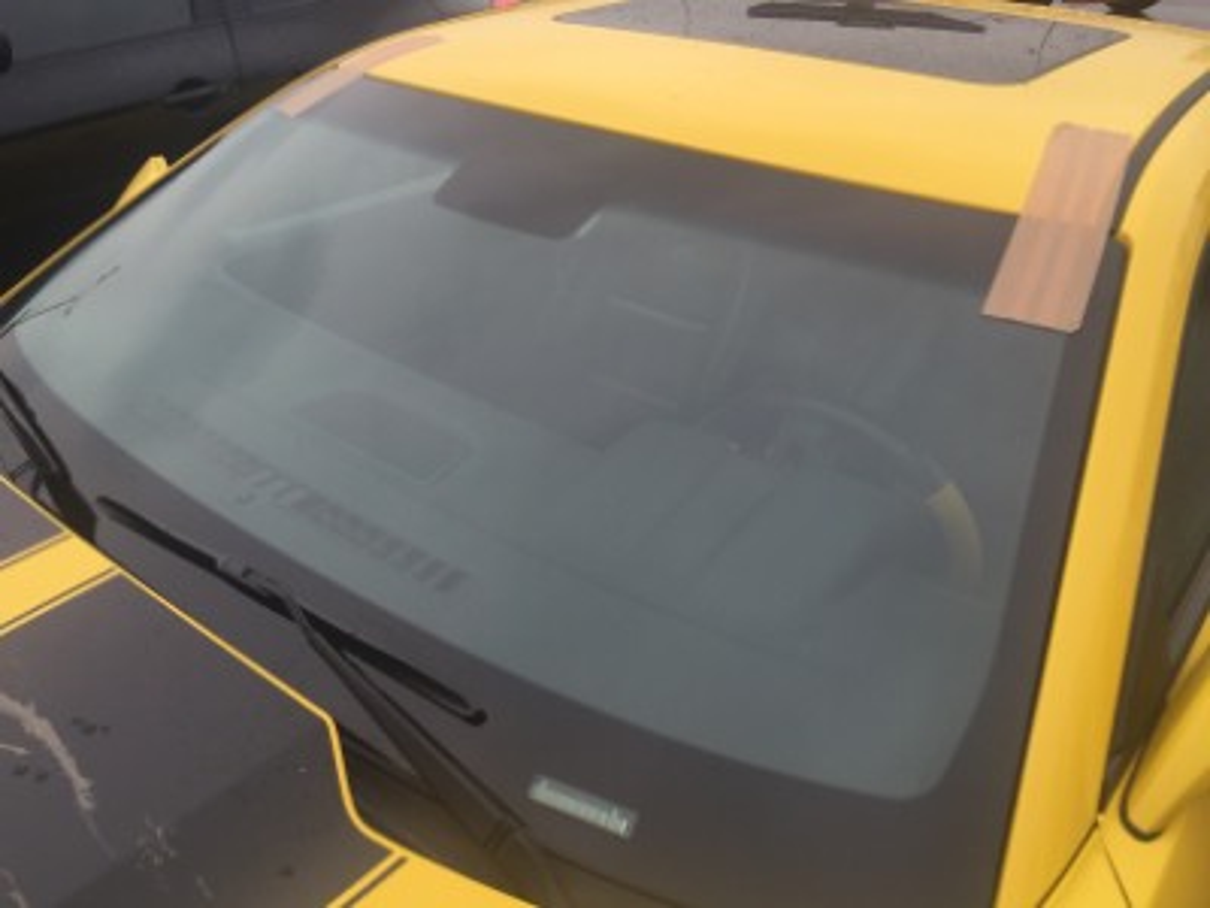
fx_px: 1014
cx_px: 605
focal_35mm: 29
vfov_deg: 48.2
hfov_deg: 61.7
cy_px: 454
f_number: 2.2
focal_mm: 4.15
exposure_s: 1/599
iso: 32
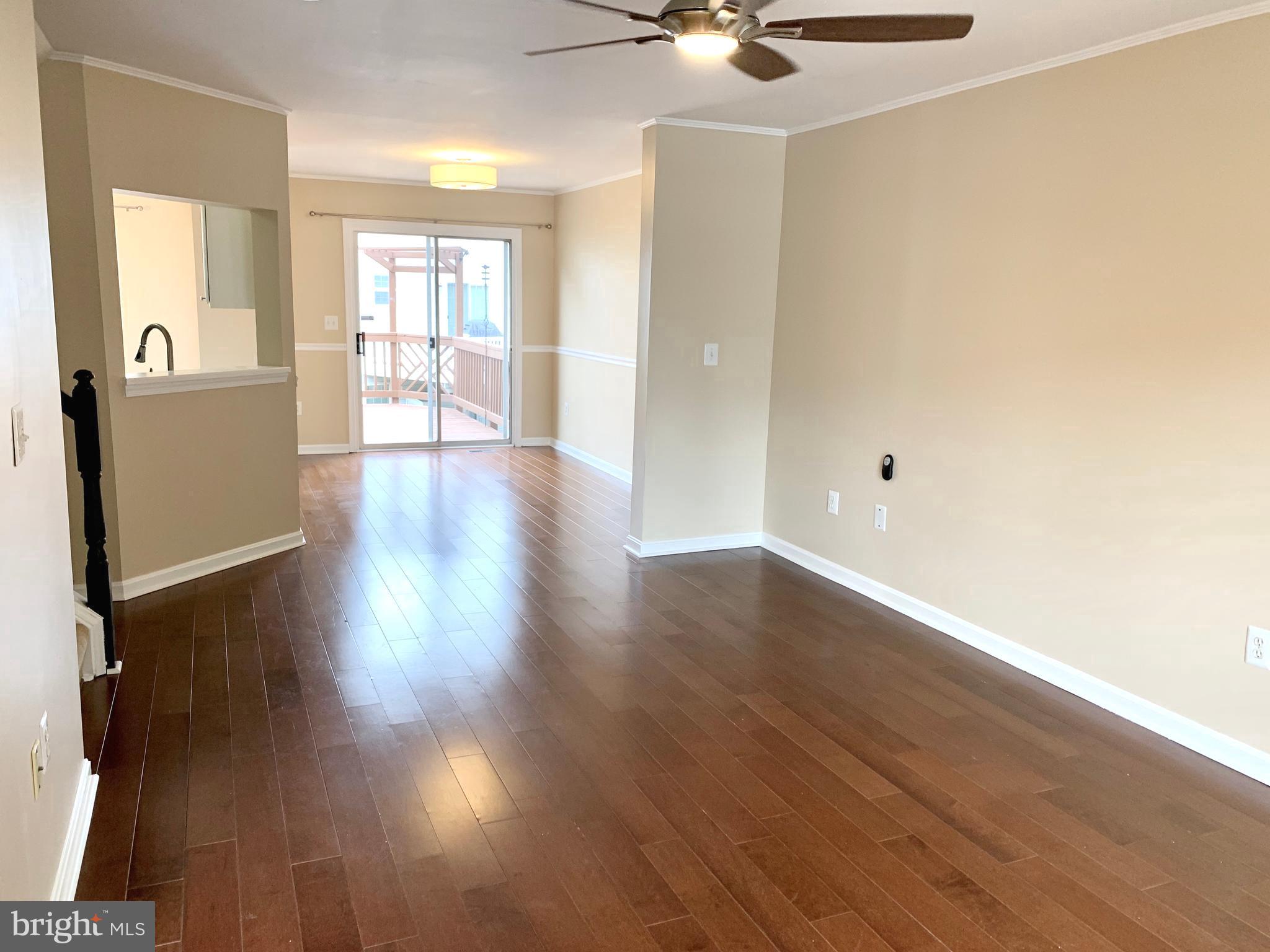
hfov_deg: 67.3
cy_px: 476
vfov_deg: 53.1
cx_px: 635
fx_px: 954
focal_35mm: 26
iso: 64
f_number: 1.8
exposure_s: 1/60
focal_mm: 4.25
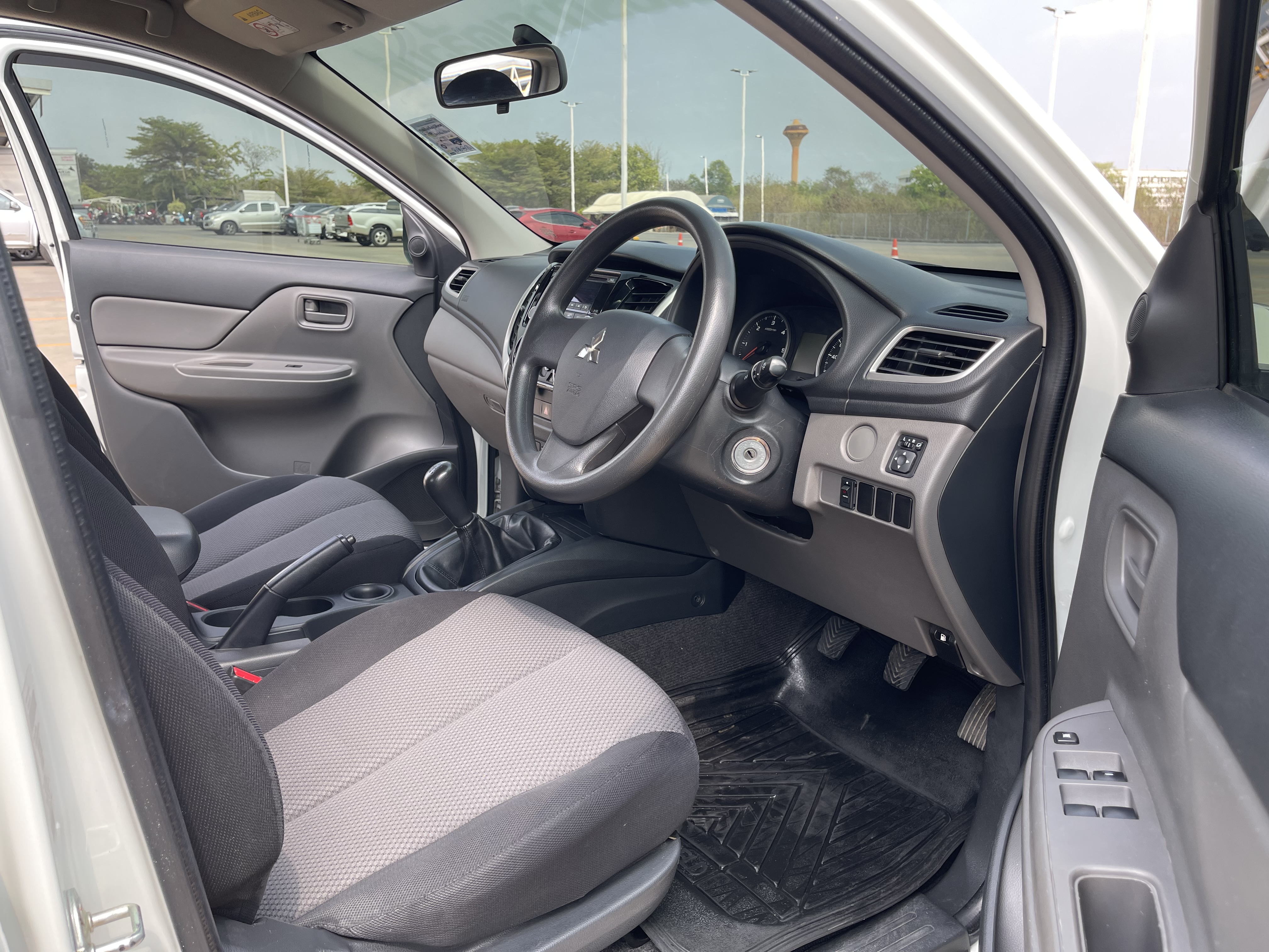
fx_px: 916
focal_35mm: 25
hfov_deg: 69.4
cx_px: 634
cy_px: 476
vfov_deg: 54.9
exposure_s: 1/346
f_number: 1.6
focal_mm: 5.1
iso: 32
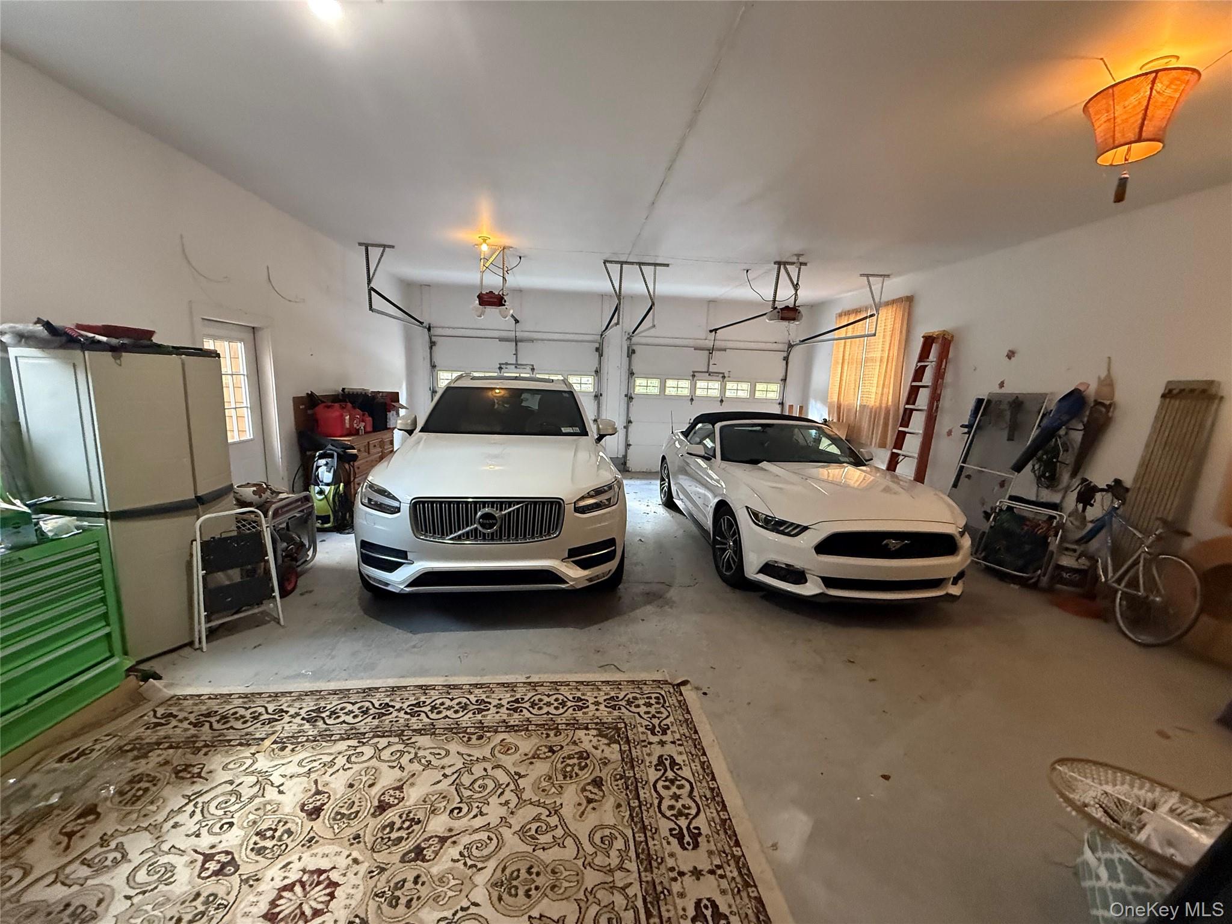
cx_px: 616
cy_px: 462
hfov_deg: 102.1
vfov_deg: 85.7
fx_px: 498
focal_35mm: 14
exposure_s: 1/60
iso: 640
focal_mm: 2.22
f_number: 2.2
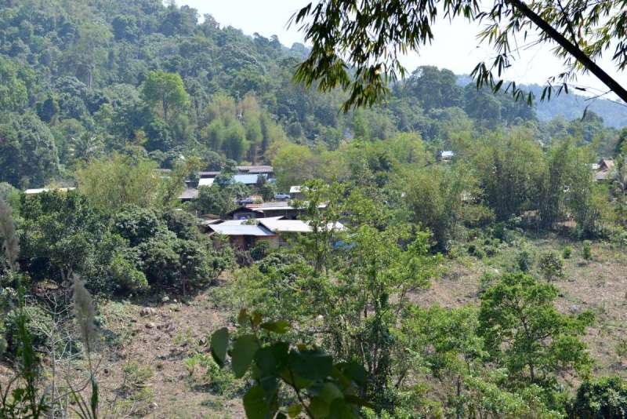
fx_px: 1220
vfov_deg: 19.5
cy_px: 210
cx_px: 314
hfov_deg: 28.8
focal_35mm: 70
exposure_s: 1/100
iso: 100
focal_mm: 70
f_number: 5
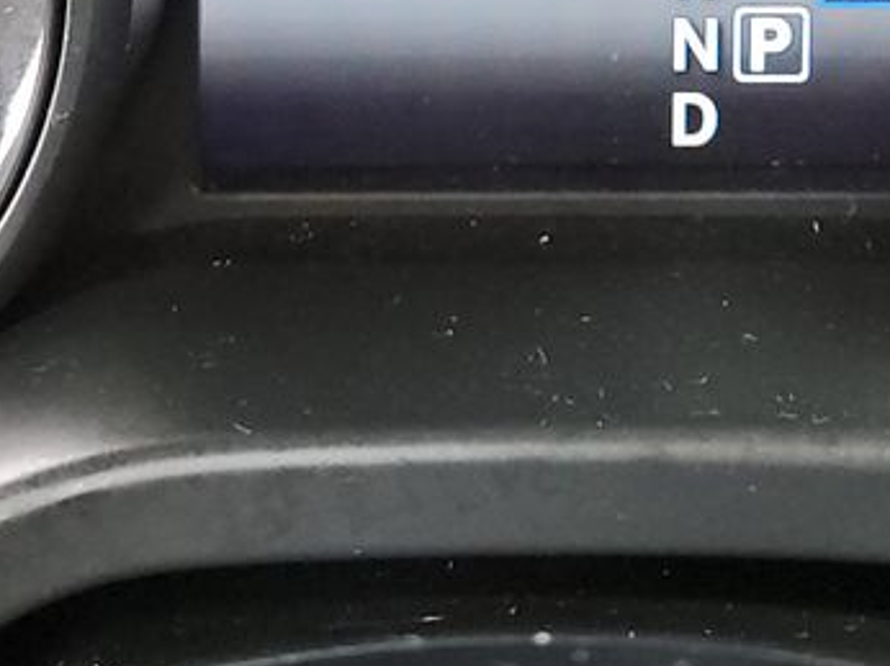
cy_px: -265
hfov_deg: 17.7
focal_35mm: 111
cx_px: 514
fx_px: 2852
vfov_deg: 12.8
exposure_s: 1/14
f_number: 1.8
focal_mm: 6.7
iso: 1312
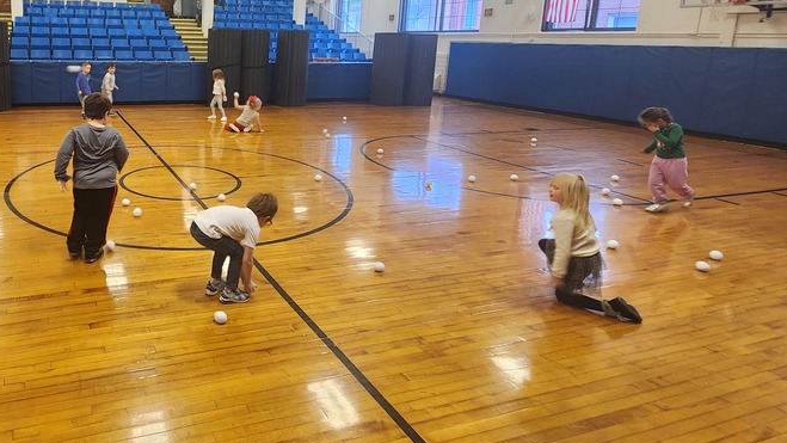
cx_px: 193
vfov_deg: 49.6
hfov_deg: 75.1
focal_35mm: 22
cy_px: 115
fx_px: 459
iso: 200
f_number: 2.2
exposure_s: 1/60
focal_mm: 2.2
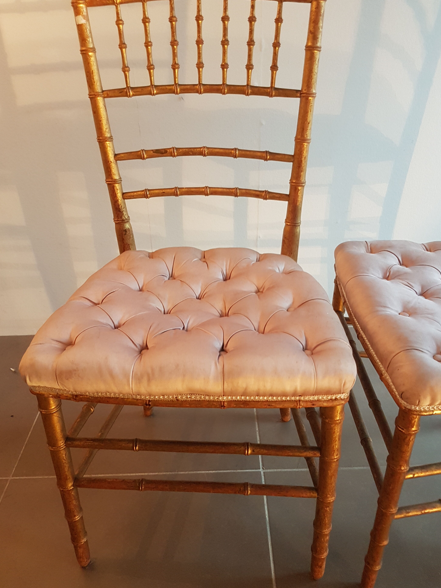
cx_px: 227
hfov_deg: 51.3
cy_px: 285
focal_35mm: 27
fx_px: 459
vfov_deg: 65.3
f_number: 1.7
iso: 200
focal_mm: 4.2
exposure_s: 1/50
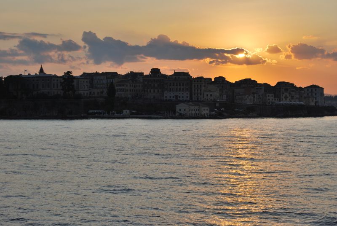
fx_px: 773
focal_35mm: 82
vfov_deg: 16.6
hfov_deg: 24.6
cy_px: 113
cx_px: 168
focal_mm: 55
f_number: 10
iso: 100
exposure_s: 1/400
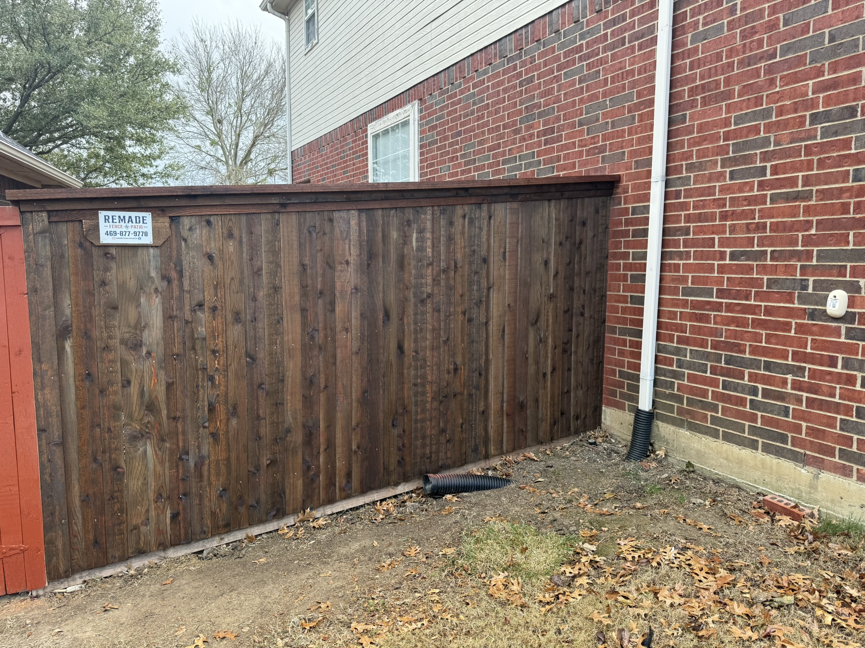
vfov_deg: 56.8
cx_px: 432
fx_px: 600
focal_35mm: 24
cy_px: 324
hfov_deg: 71.6
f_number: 1.78
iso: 100
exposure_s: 1/247
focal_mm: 6.76
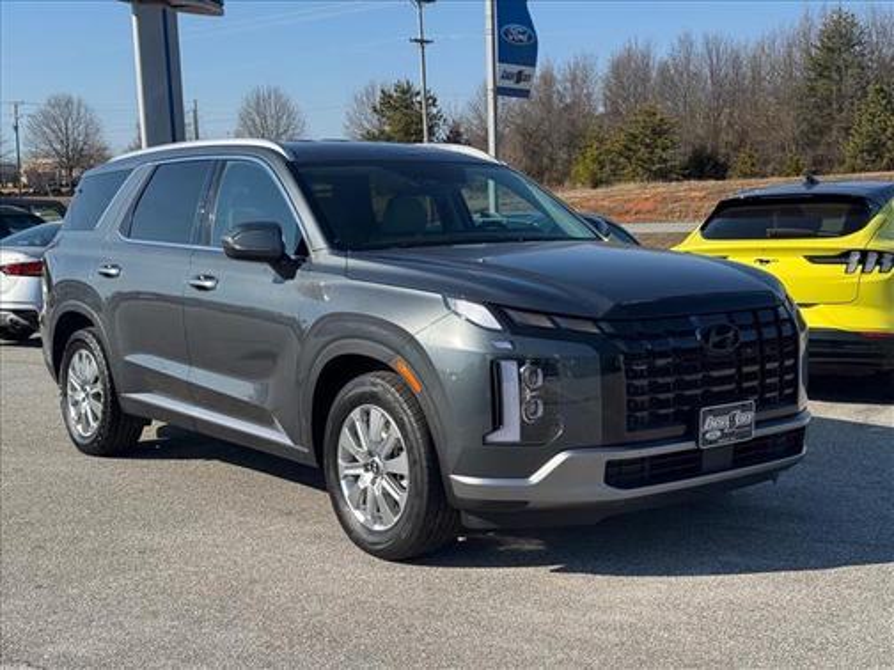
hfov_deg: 39.7
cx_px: 447
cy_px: 335
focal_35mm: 48
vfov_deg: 30.3
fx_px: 1240
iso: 64
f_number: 1.78
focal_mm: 6.76
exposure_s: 1/3425
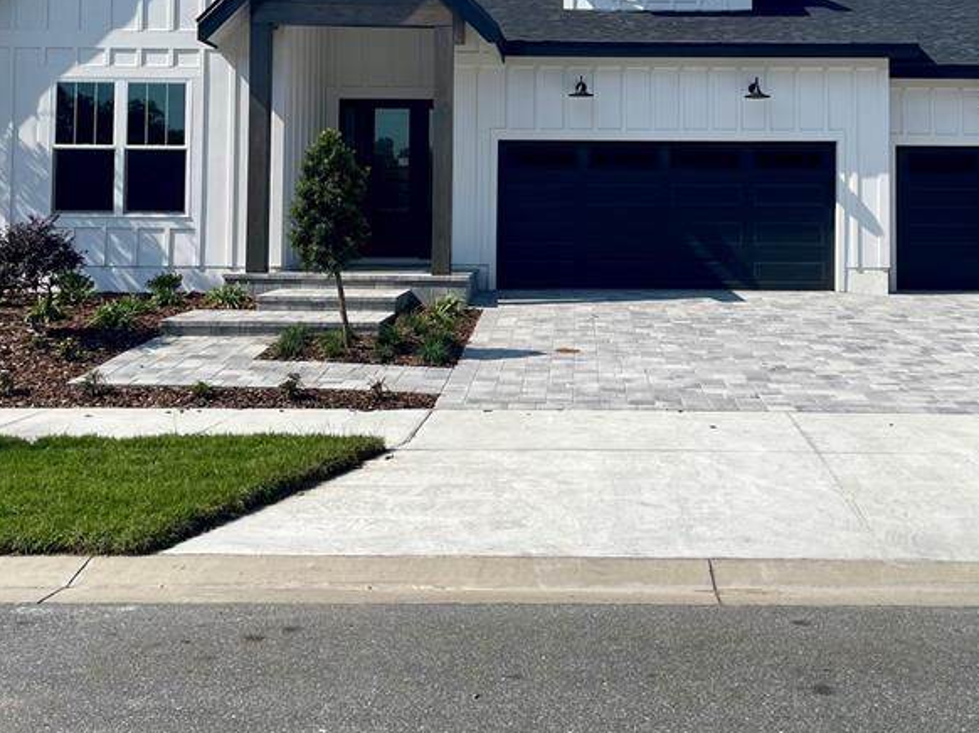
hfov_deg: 42.8
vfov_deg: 32.0
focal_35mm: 44
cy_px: 155
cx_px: 587
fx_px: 1244
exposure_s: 1/5618
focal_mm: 5.1
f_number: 1.6
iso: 32
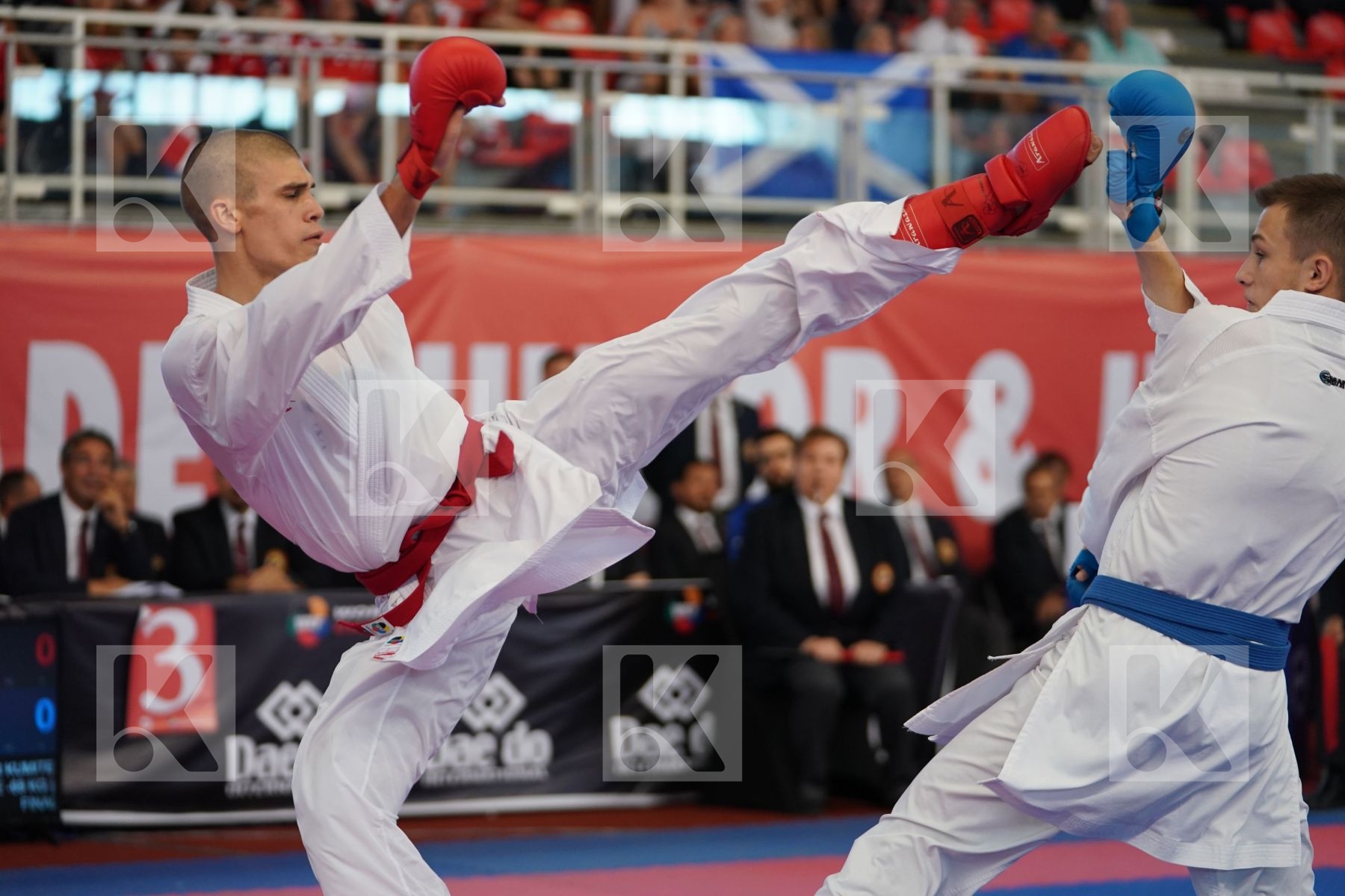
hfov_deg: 19.3
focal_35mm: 106
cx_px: 672
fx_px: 3960
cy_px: 448
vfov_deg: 12.9
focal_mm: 106
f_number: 2.8
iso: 1600
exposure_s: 1/1000
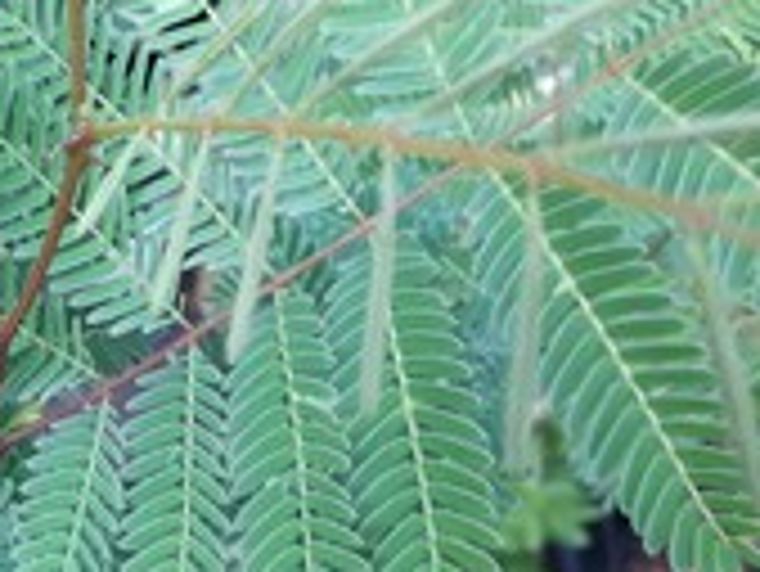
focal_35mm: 59
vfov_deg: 23.7
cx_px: 27
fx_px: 1296
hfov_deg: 30.7
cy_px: 577
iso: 100
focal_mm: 3.6
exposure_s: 1/33
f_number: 1.9
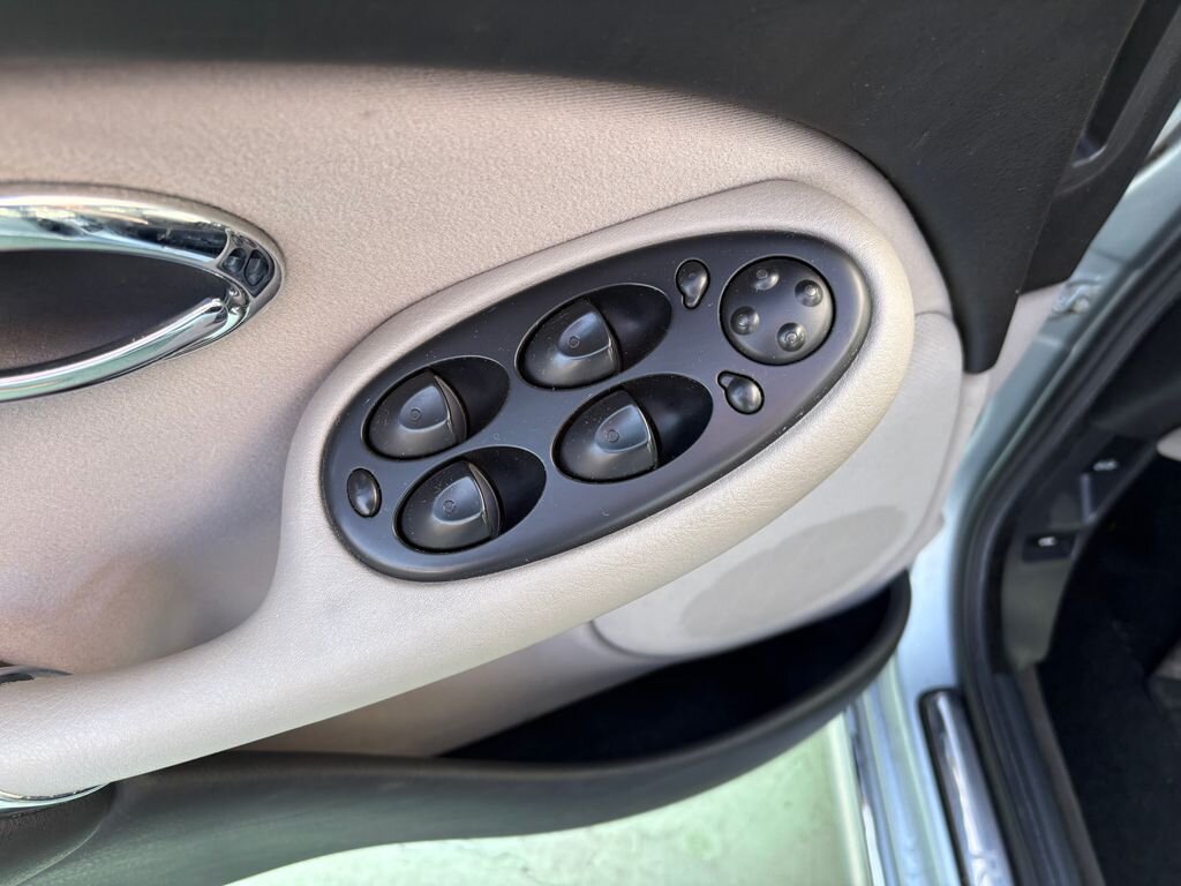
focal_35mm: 26
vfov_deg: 53.1
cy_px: 443
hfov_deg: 67.3
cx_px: 590
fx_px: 887
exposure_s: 1/137
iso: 50
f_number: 1.6
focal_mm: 5.96
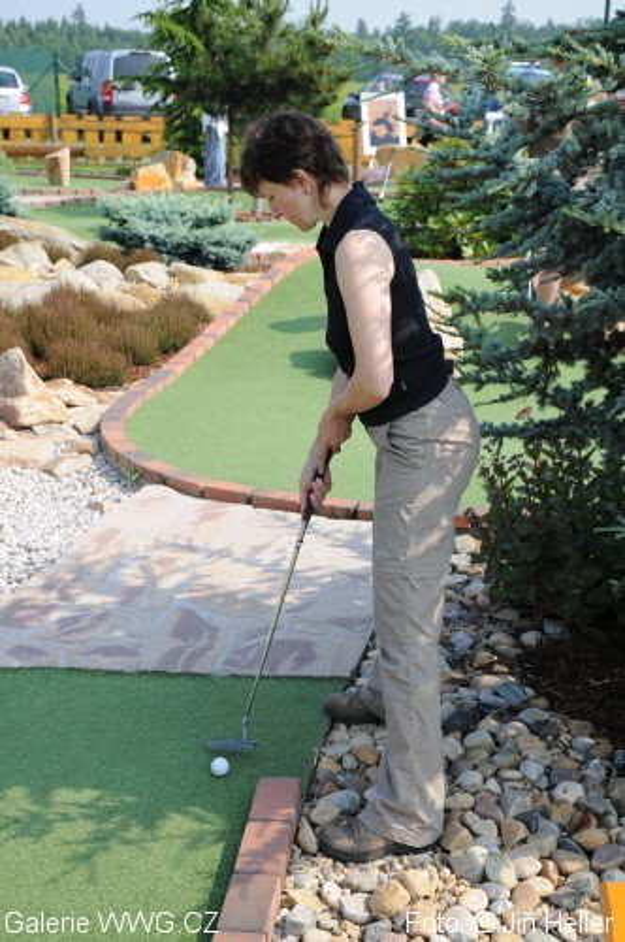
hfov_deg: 23.7
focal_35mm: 57
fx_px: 1488
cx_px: 312
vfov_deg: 35.1
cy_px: 471
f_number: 7.1
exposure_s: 1/400
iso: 200
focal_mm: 38
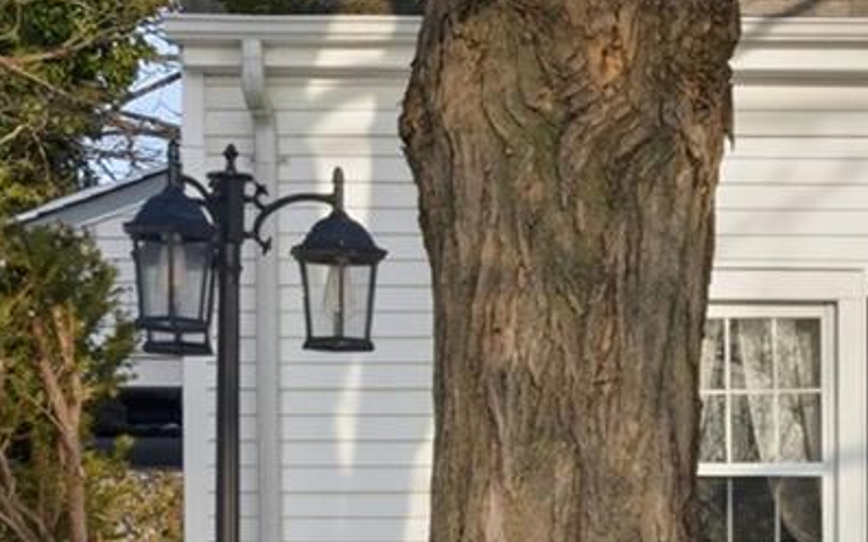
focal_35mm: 184
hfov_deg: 10.8
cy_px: 255
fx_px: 4352
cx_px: 1480
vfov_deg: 7.1
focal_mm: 35
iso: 250
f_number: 9
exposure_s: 1/2000
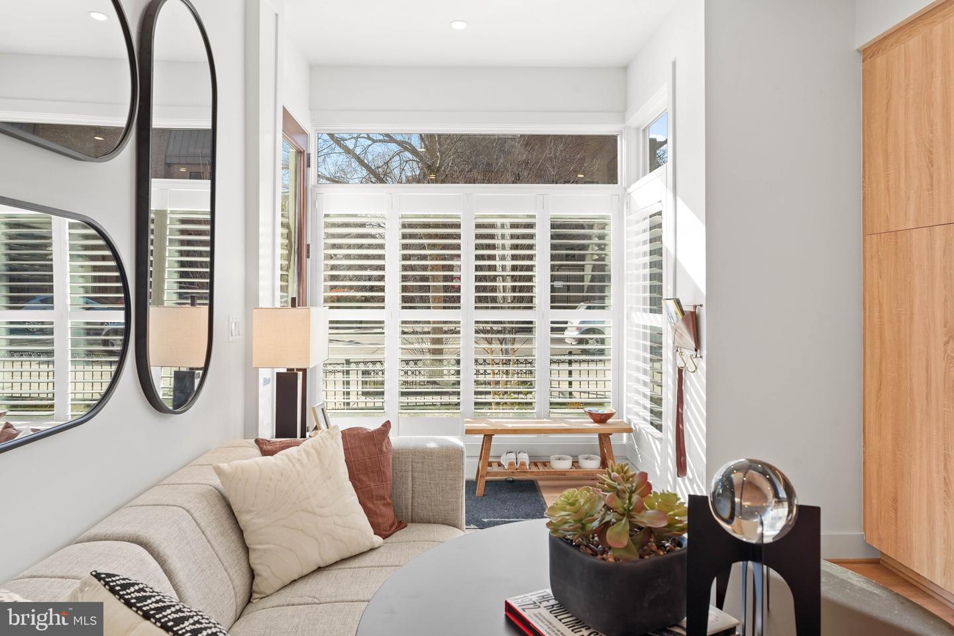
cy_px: 318
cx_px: 477
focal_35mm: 22
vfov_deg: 56.1
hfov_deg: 77.3
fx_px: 596
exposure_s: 1/13
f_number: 8
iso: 320
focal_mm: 22.5
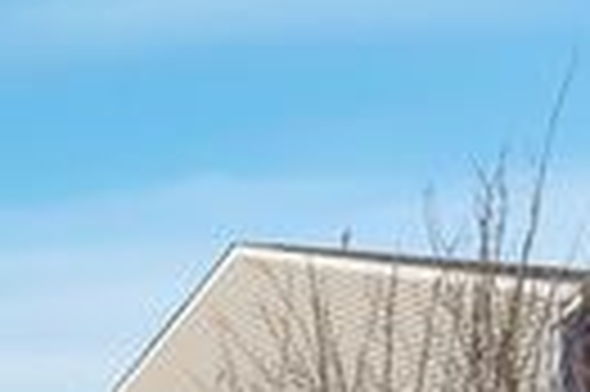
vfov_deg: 19.5
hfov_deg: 21.6
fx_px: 998
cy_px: 579
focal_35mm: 61
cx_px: -464
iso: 50
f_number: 10
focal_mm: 16
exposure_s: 1/1600
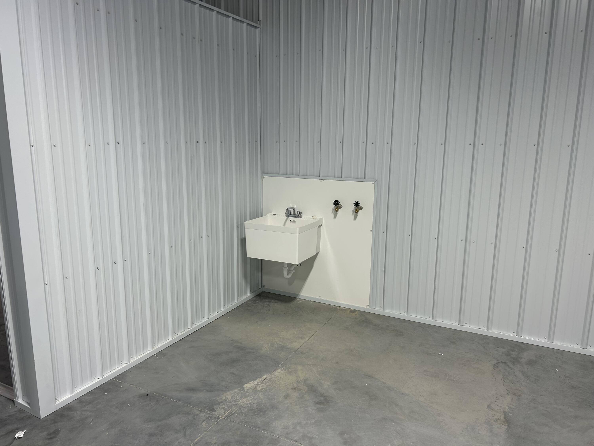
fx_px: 446
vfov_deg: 53.1
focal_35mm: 26
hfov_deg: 67.3
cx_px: 297
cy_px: 223
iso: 50
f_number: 1.5
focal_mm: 5.7
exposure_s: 1/120
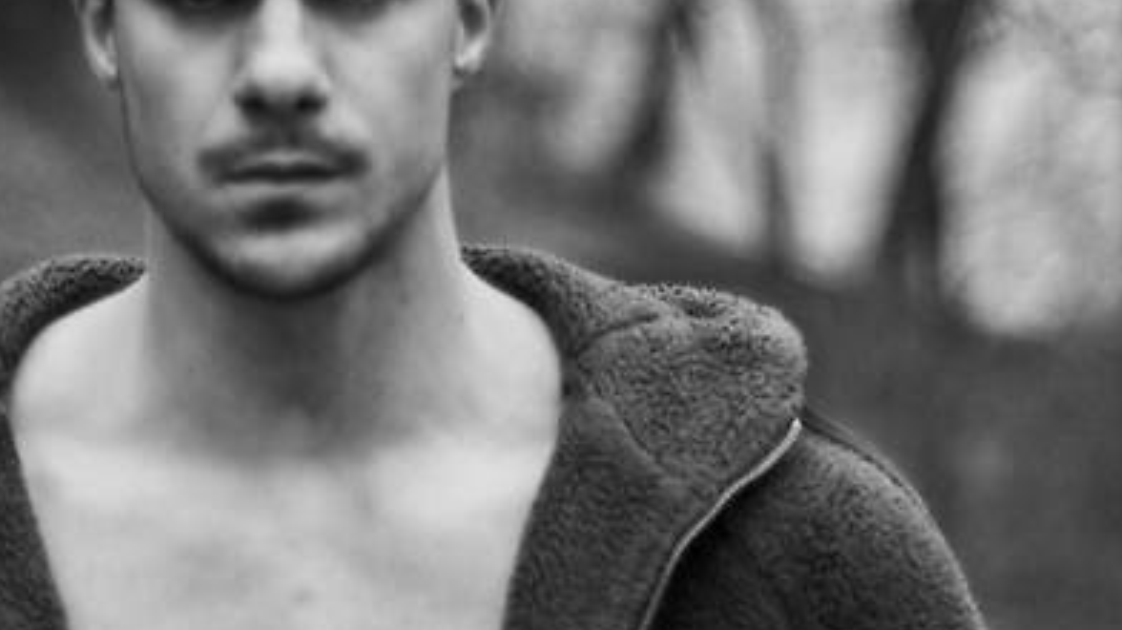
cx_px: 374
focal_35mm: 321
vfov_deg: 3.7
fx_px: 9545
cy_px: 1518
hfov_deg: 6.7
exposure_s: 1/320
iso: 250
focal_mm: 50
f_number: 1.4
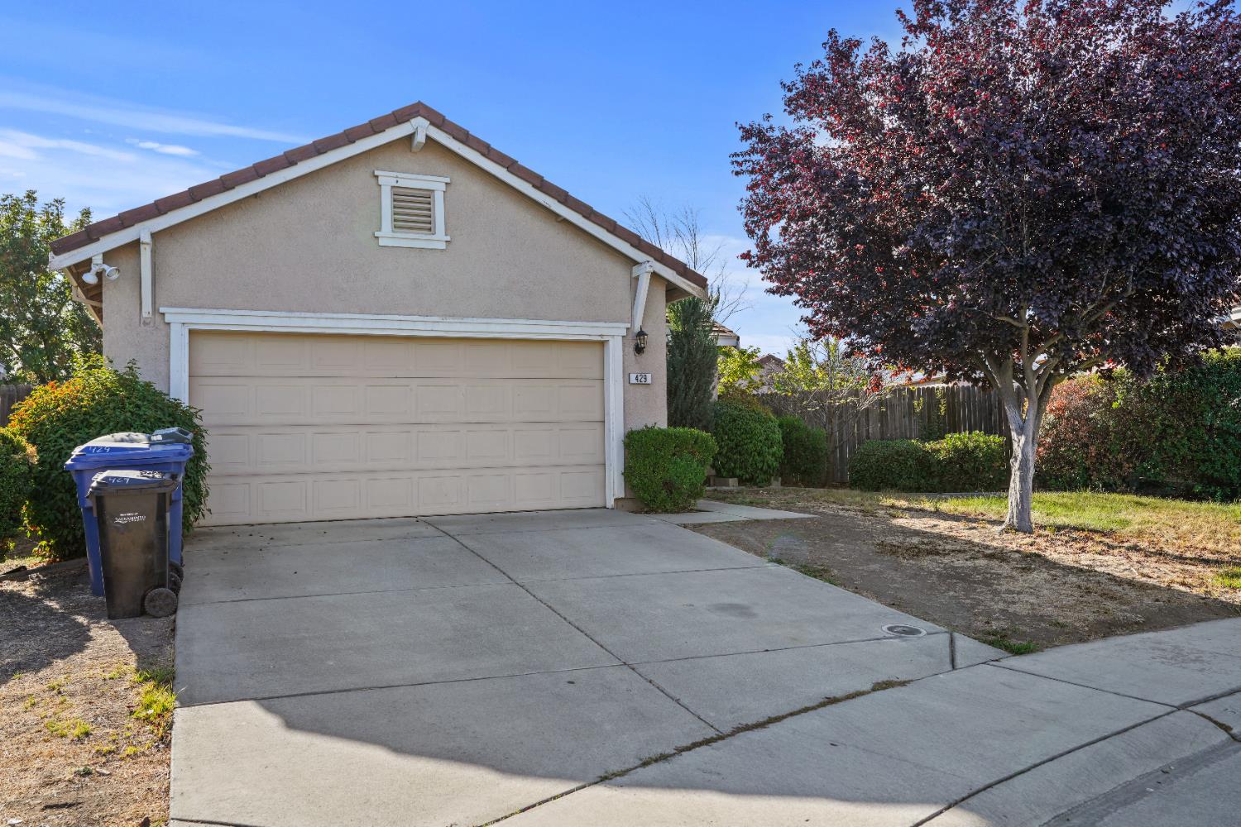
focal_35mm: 28
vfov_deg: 46.4
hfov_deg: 65.5
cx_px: 620
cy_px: 414
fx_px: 965
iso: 100
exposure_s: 1/60
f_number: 5.6
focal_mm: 28
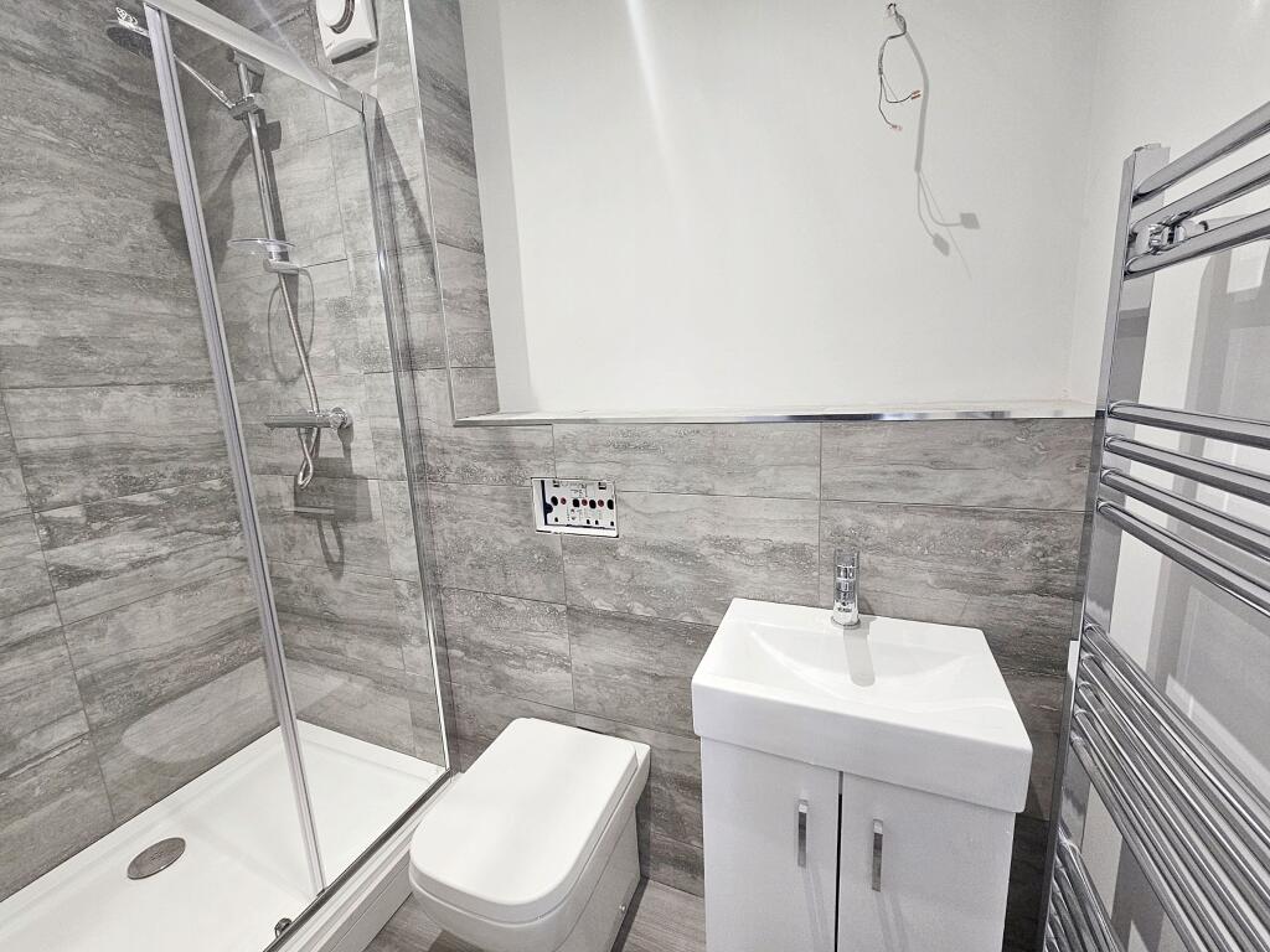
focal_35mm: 13
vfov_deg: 89.9
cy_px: 476
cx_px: 635
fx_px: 477
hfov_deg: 106.2
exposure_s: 1/50
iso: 320
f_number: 2.2
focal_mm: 2.2
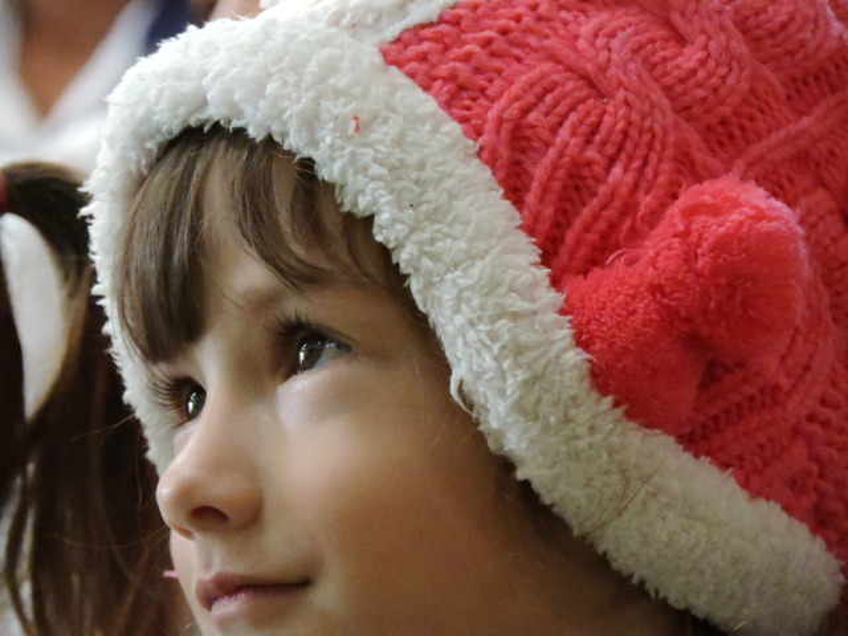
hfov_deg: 4.0
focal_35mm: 500
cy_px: 318
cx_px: 424
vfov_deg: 3.0
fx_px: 12249
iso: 3200
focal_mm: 89.2
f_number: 4.9
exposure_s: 1/250
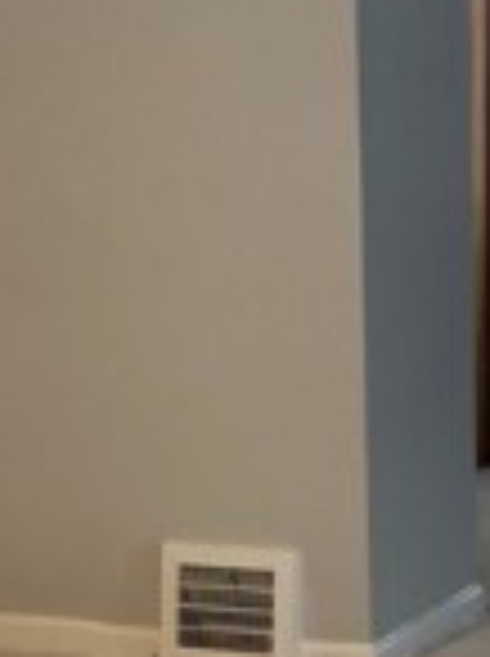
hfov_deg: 10.7
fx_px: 2593
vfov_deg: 14.3
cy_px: 580
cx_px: 441
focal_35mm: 137
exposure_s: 1/40
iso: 250
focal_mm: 4.25
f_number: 1.8
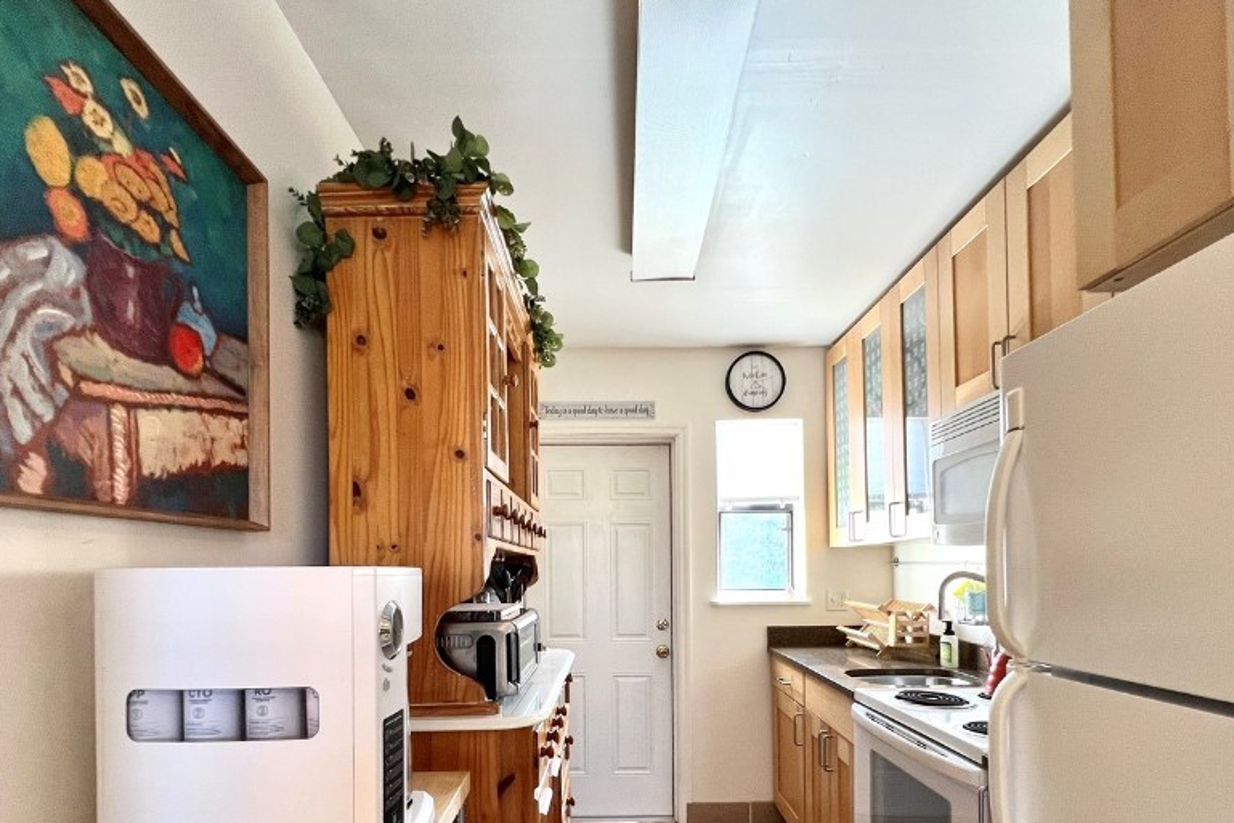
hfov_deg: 90.0
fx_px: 617
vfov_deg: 65.3
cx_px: 608
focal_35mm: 18
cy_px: 560
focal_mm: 1.57
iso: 125
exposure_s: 1/60
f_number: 1.8
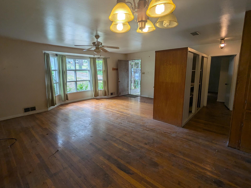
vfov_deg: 74.7
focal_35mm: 17
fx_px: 123
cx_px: 120
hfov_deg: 91.0
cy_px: 90
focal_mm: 2.35
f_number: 2.2
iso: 54
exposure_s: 1/120
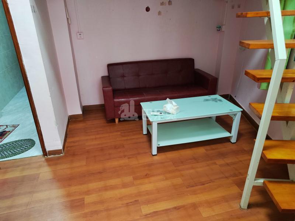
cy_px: 110
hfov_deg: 45.8
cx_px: 148
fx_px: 349
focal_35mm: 41
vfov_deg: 35.1
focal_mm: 5.59
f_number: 1.88
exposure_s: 1/50
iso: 801
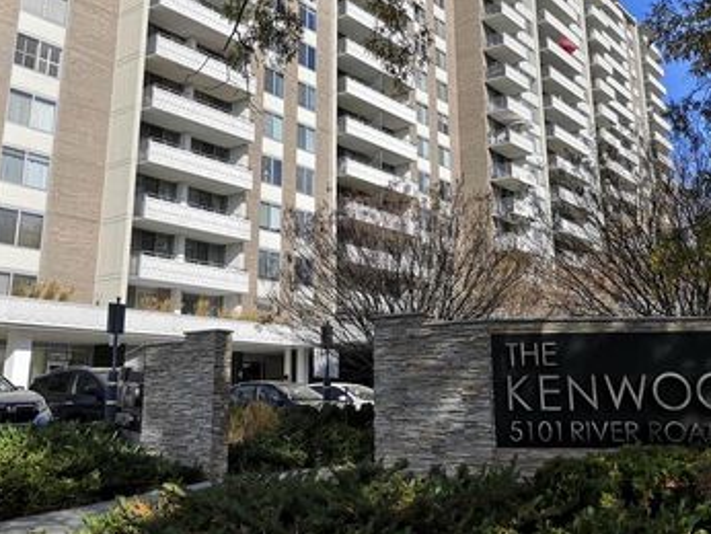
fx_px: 802
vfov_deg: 36.4
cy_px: 167
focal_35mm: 39
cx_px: 343
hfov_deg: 47.8
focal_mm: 3.95
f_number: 1.8
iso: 50
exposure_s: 1/1845
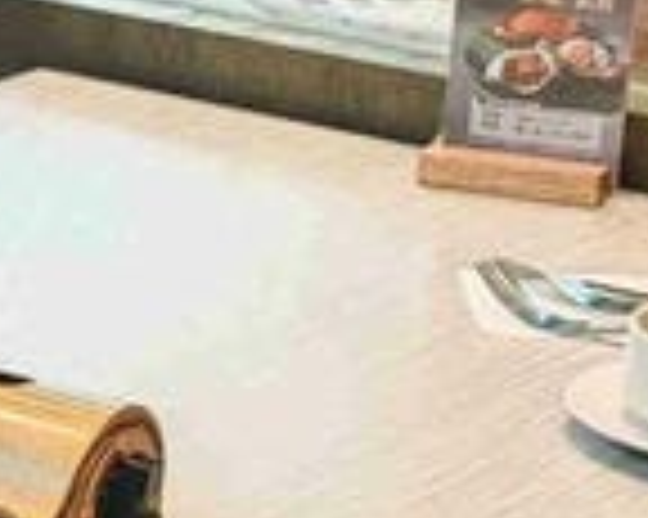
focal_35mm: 187
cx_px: -540
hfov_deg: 9.8
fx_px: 3584
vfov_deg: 8.2
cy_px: 432
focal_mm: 8.72
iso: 320
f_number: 2
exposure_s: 1/60.1
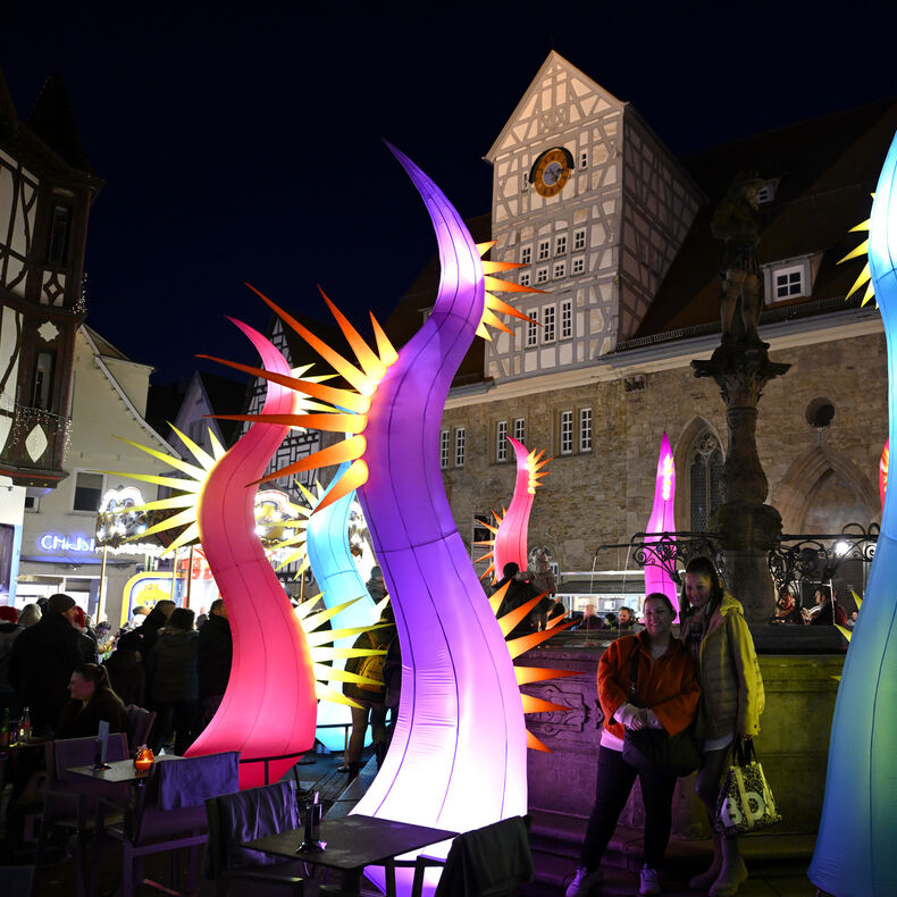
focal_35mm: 31
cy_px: 452
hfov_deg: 51.3
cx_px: 618
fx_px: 909
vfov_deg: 52.5
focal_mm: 24
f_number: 3.2
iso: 1600
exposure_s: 1/60
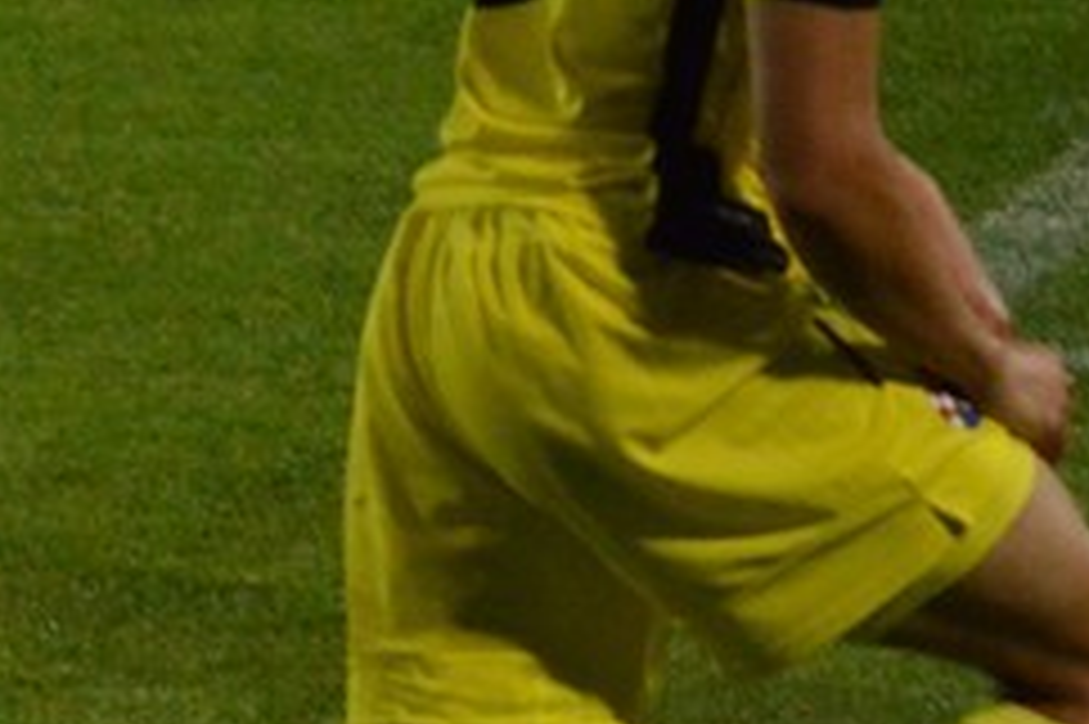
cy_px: 405
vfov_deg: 1.2
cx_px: -184
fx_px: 33705
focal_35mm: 1115
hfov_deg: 1.9
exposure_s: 1/500
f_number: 5.6
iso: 3200
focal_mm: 200
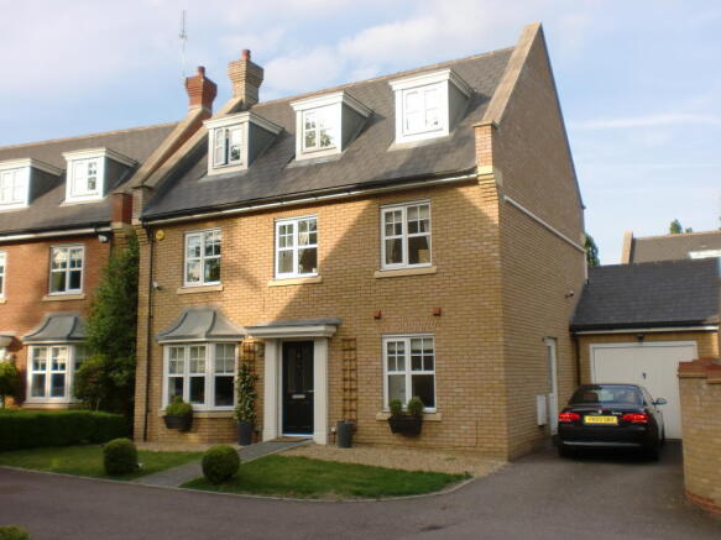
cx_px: 360
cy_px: 270
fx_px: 729
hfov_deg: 52.6
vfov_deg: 40.7
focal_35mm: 35
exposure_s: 1/320
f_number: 3.1
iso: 64
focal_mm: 6.3
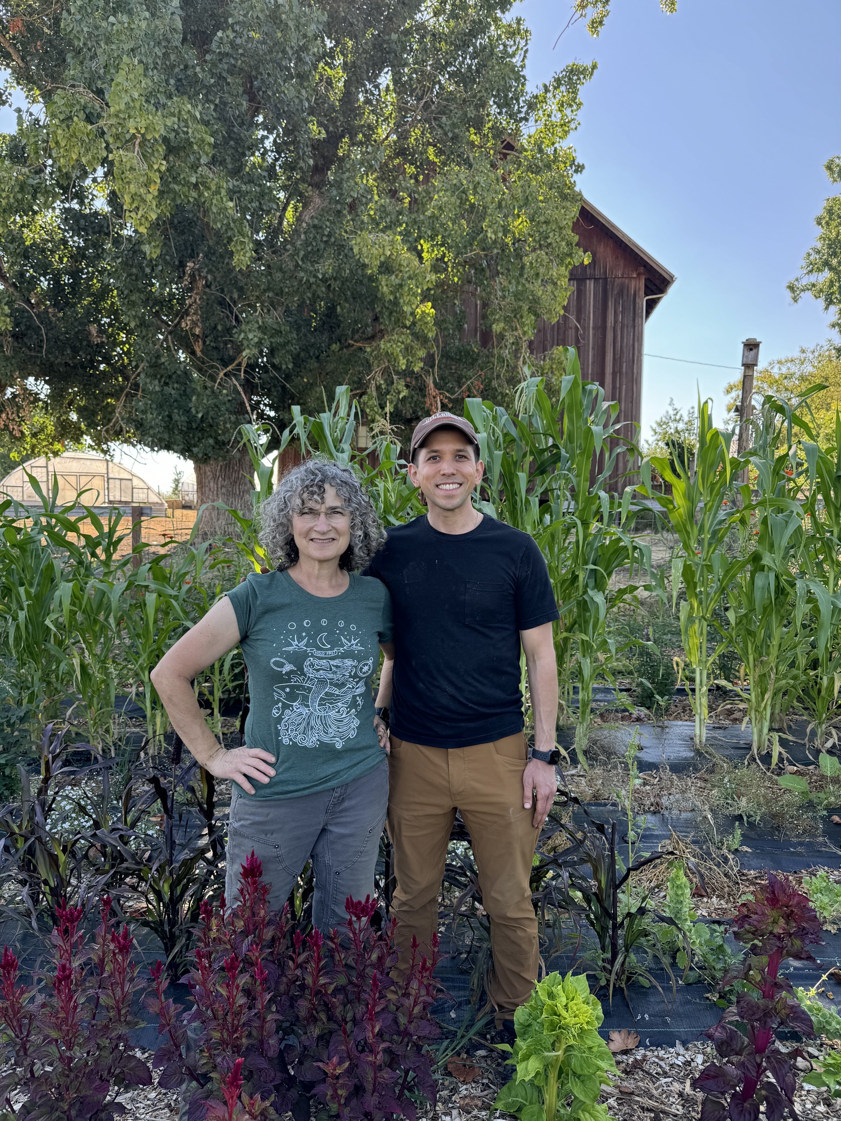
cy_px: 560
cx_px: 420
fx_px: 777
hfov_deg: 56.8
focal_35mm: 24
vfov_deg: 71.6
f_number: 1.78
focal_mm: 6.76
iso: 80
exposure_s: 1/470
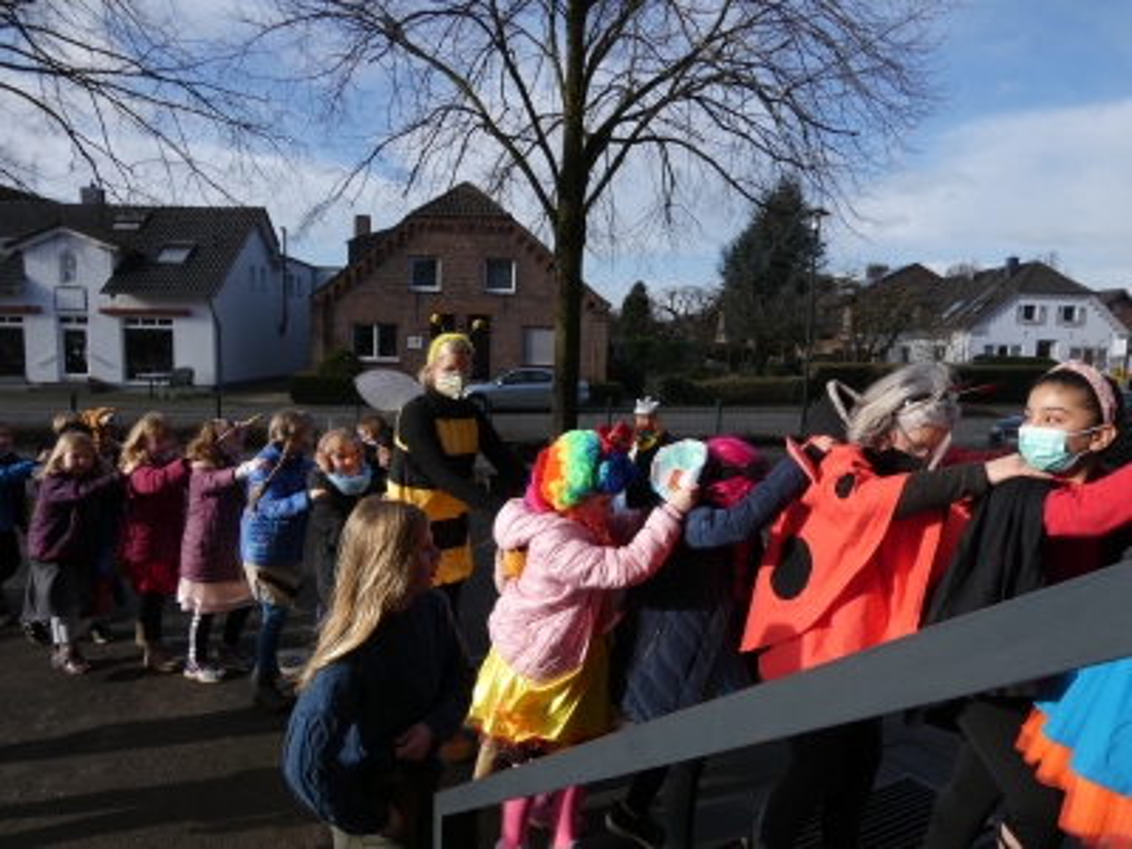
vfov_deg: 61.1
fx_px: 719
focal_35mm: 22
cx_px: 566
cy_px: 424
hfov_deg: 76.4
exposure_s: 1/800
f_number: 3.5
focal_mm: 4
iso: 80
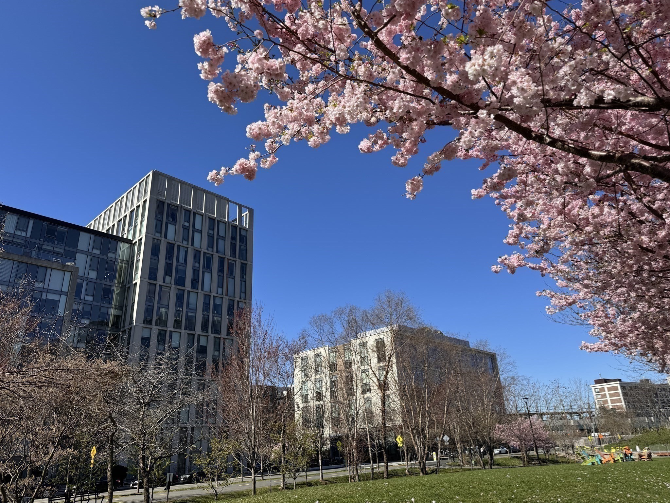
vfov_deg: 56.8
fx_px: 465
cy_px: 252
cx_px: 335
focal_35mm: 24
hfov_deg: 71.6
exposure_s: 1/4310
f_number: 1.78
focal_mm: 6.76
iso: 80
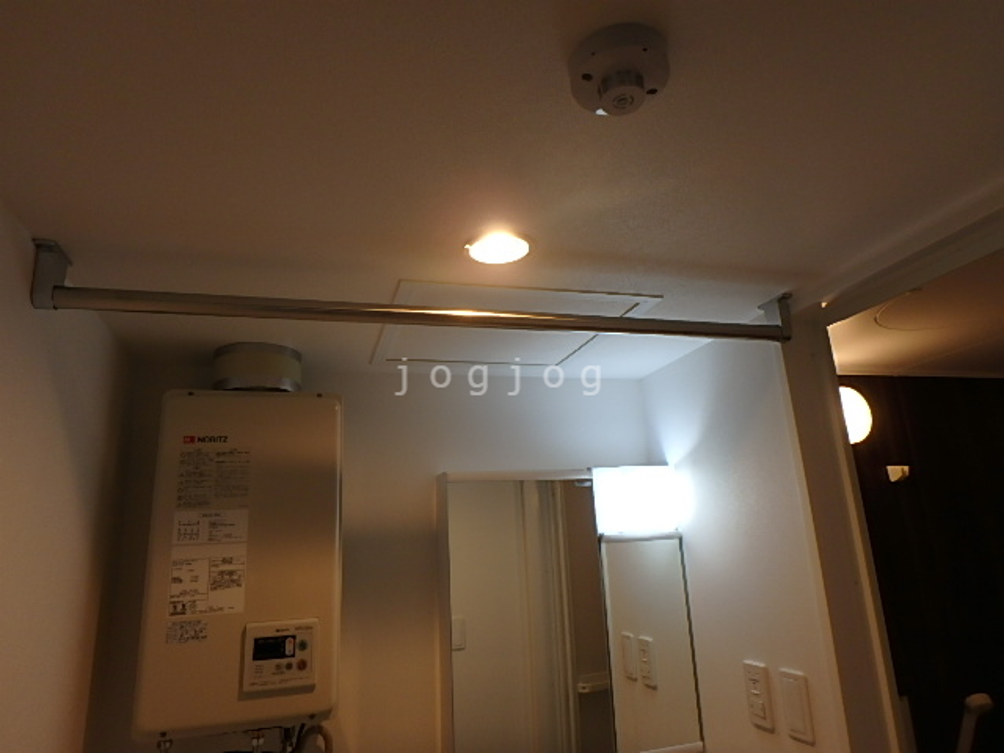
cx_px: 502
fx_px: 609
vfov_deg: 63.4
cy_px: 376
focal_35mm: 21
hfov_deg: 79.0
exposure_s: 1/60
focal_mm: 3.7
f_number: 3.5
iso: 125
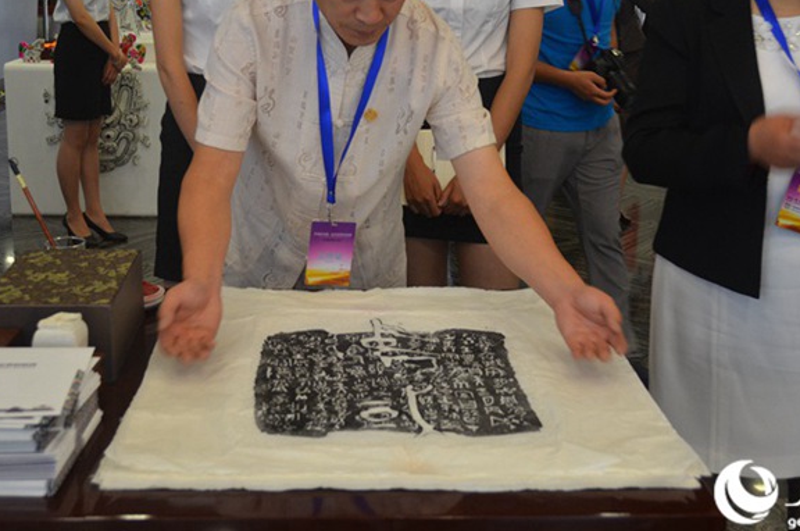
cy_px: 177
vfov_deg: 26.7
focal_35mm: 50
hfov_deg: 39.7
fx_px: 1109
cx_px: 406
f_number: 3.8
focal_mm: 24
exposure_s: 1/60
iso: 800
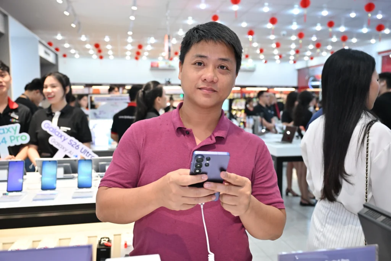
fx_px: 353
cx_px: 196
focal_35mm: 32
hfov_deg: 58.0
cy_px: 130
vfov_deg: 40.5
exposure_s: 1/200
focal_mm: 32.5
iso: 1250
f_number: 4
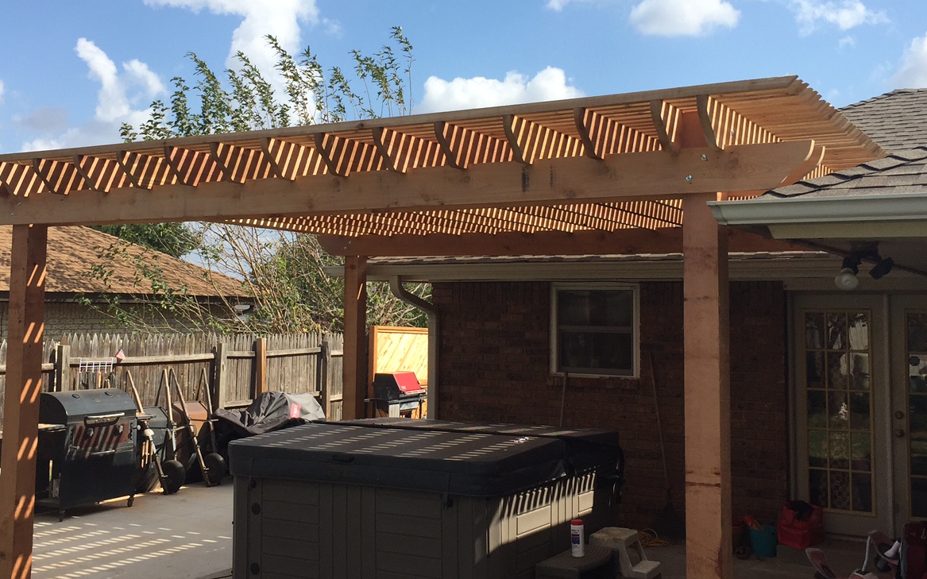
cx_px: 428
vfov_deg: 29.8
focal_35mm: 43
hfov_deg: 46.2
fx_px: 1086
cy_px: 246
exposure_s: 1/1582
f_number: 2.2
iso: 32
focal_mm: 4.15
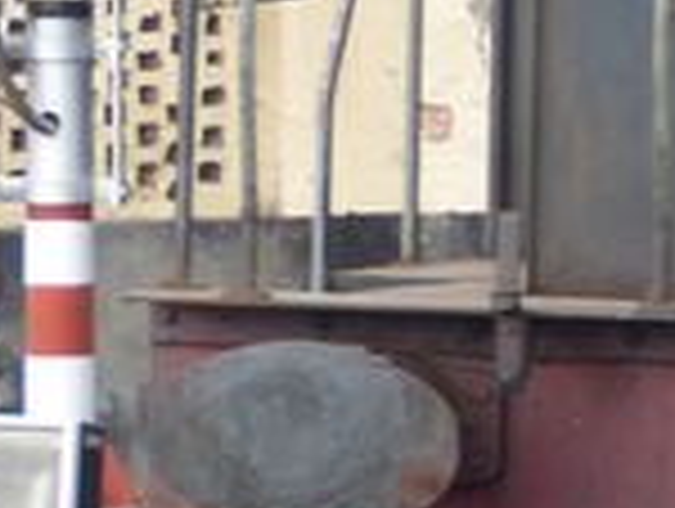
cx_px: 1408
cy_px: 112
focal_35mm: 581
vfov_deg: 2.6
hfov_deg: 3.4
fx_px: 11347
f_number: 3.5
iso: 125
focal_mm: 19.7
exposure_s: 1/60
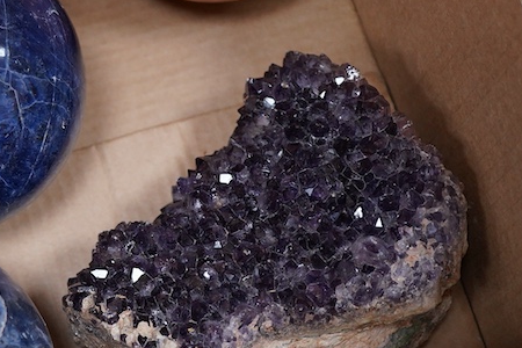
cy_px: 206
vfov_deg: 15.2
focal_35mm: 90
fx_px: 1305
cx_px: 3
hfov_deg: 21.8
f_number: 3.5
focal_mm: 30
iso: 1600
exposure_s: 1/125
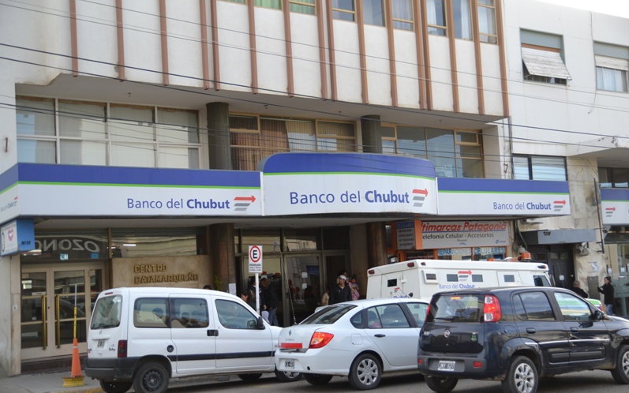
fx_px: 763
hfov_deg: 44.8
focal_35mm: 45
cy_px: 208
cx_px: 315
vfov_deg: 28.9
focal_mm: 29
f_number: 4
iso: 400
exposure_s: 1/800
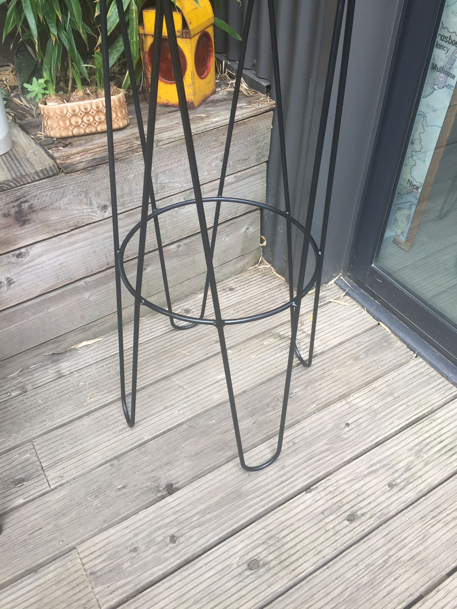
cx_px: 228
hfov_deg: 48.2
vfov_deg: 61.7
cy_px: 304
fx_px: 510
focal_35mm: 29
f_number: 2.2
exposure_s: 1/100
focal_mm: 4.15
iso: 40
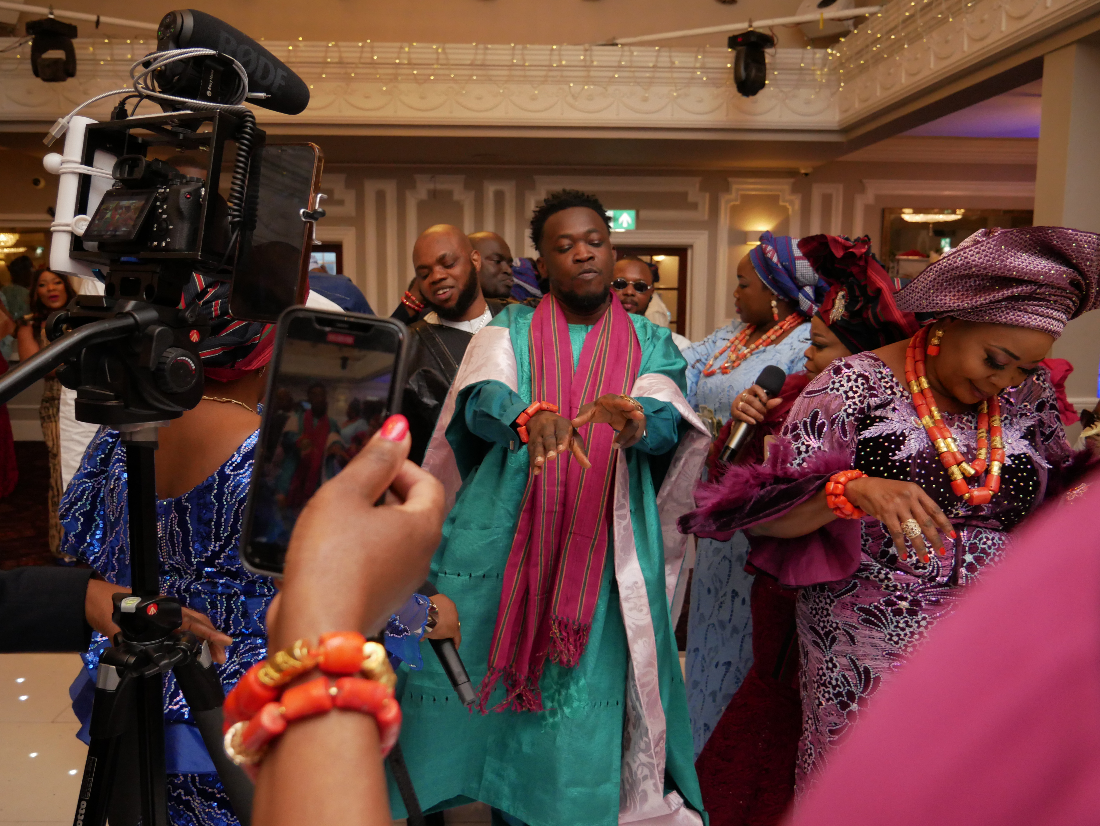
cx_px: 550
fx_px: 954
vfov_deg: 46.8
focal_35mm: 30
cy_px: 413
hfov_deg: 59.9
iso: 1600
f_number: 3.7
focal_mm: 15
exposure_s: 1/160
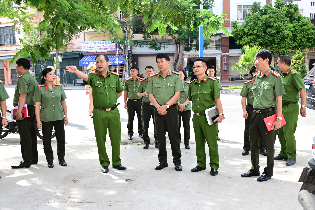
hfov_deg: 55.8
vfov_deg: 39.0
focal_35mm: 34
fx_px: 298
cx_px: 158
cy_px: 105
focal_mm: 23
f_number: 3.8
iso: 125
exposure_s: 1/200
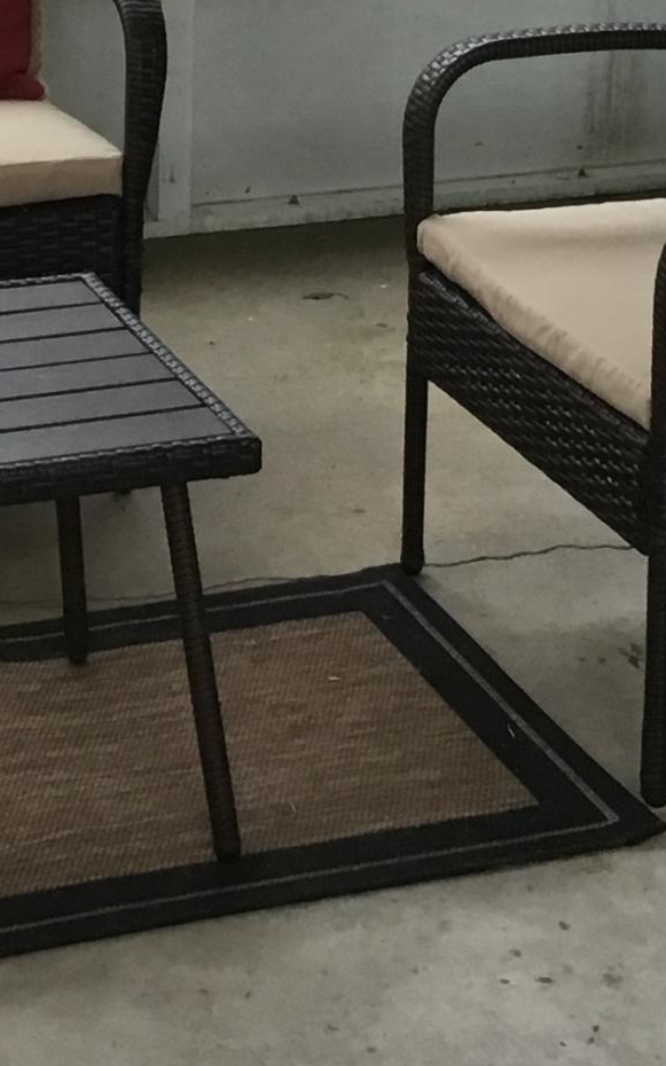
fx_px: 3079
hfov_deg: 12.2
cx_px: 53
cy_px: 1
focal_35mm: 106
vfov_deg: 19.1
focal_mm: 3.3
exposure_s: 1/30
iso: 80
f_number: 2.4
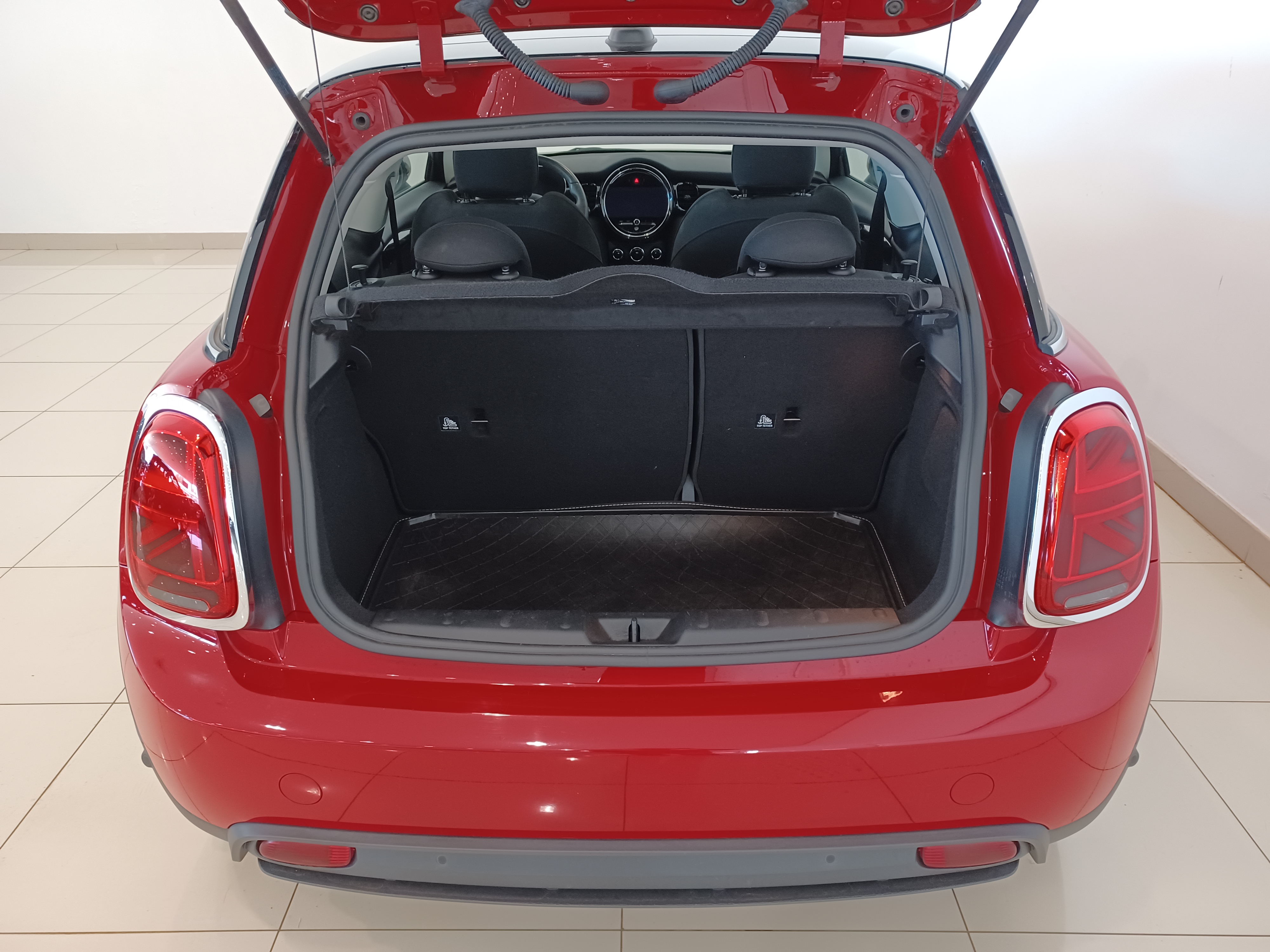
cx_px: 635
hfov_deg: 69.4
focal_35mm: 25
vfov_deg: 54.9
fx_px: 917
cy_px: 476
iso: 320
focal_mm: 4.6
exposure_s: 1/40
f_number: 1.8
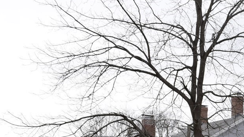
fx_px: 602
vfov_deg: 11.9
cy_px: 257
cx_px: 396
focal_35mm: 93
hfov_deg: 19.2
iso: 280
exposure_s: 1/250
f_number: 8
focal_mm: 18
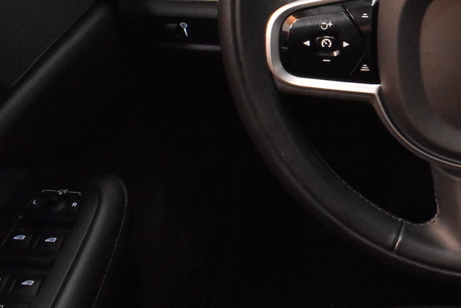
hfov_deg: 27.5
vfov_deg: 20.1
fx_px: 858
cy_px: 58
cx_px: 506
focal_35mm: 67
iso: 3200
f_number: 22
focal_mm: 18
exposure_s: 1/13
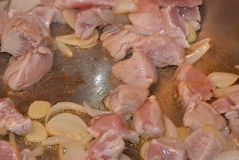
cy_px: 62
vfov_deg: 6.6
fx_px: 1381
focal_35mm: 208
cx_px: 78
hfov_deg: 9.9
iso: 1800
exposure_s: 1/60
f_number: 4.2
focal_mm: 80
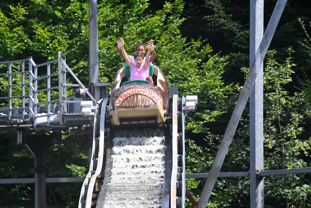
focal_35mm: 262
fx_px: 2268
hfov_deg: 7.8
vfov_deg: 5.2
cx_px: 156
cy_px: 104
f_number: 16
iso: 2500
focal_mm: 175
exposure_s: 1/1000
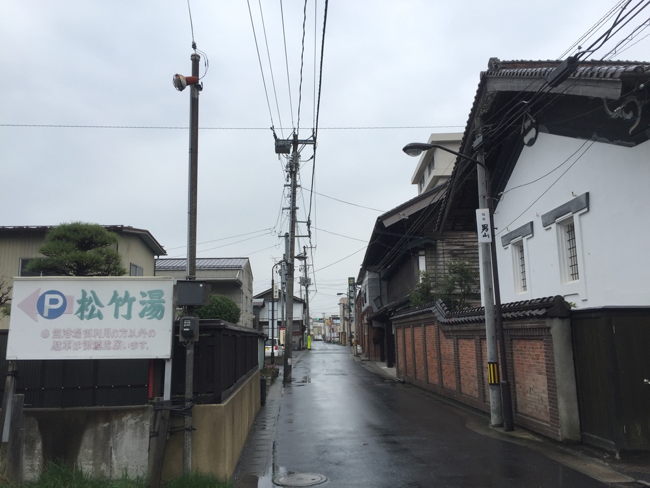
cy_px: 244
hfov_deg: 61.7
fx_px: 545
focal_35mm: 29
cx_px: 325
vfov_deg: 48.2
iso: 32
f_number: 2.2
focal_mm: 4.15
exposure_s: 1/542
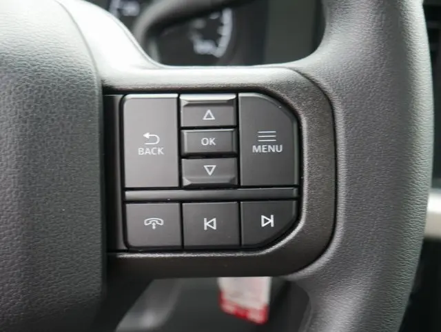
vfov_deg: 36.0
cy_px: 166
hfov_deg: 46.8
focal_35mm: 40
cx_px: 220
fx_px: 510
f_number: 4.5
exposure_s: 1/60
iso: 250
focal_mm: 20
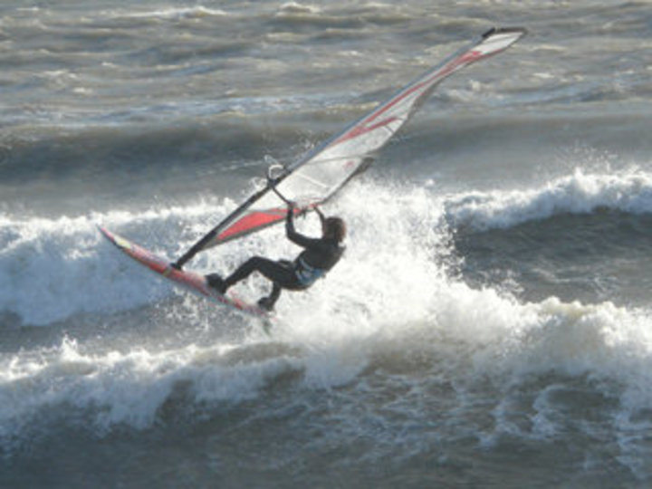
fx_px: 7063
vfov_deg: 4.0
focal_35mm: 375
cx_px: 326
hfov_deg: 5.3
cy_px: 244
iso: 125
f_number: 4.5
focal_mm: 48.2
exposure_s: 1/1000
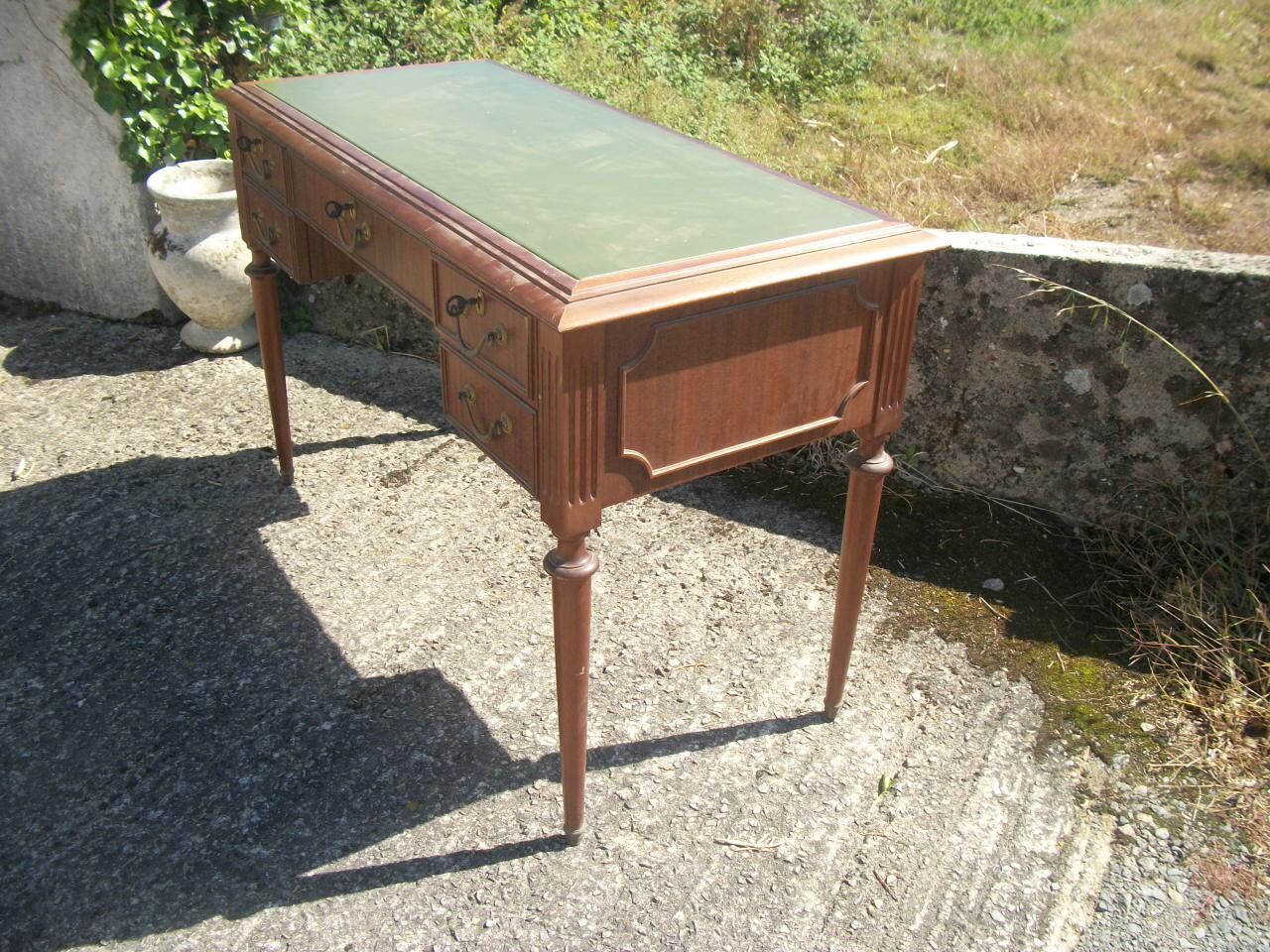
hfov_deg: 56.8
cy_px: 476
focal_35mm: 32
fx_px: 1174
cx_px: 635
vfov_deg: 44.2
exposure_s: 1/80
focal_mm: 5.7
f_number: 8.8
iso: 80
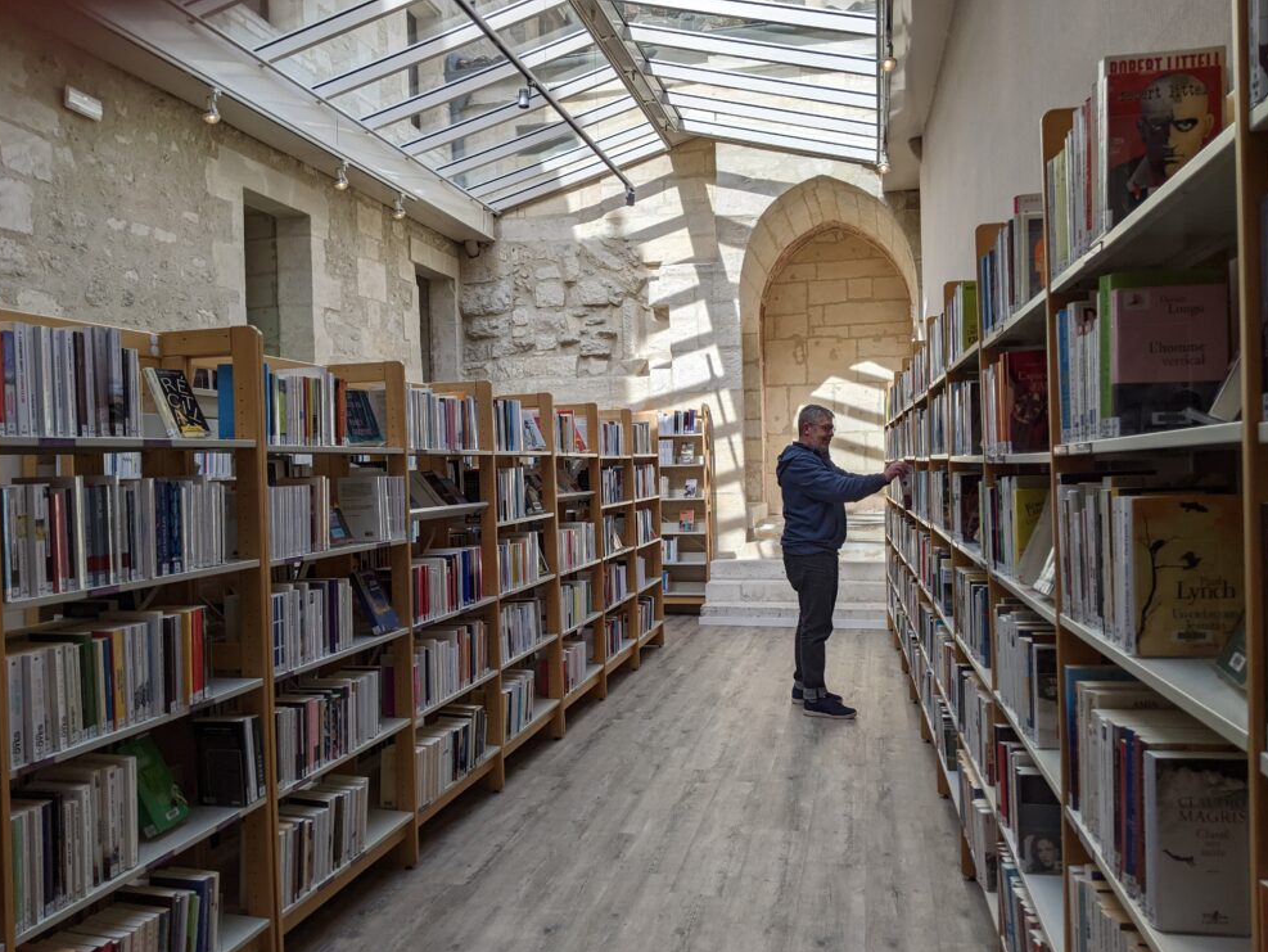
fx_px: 1026
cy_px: 472
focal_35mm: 28
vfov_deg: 49.8
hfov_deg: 63.4
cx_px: 649
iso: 47
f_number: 1.8
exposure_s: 1/2132
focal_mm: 4.44
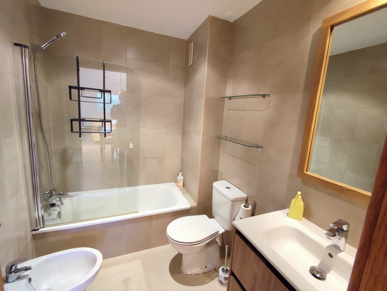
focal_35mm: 16
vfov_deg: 78.2
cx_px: 194
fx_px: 179
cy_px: 146
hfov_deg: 94.5
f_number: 2.2
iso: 402
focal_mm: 1.65
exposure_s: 1/33
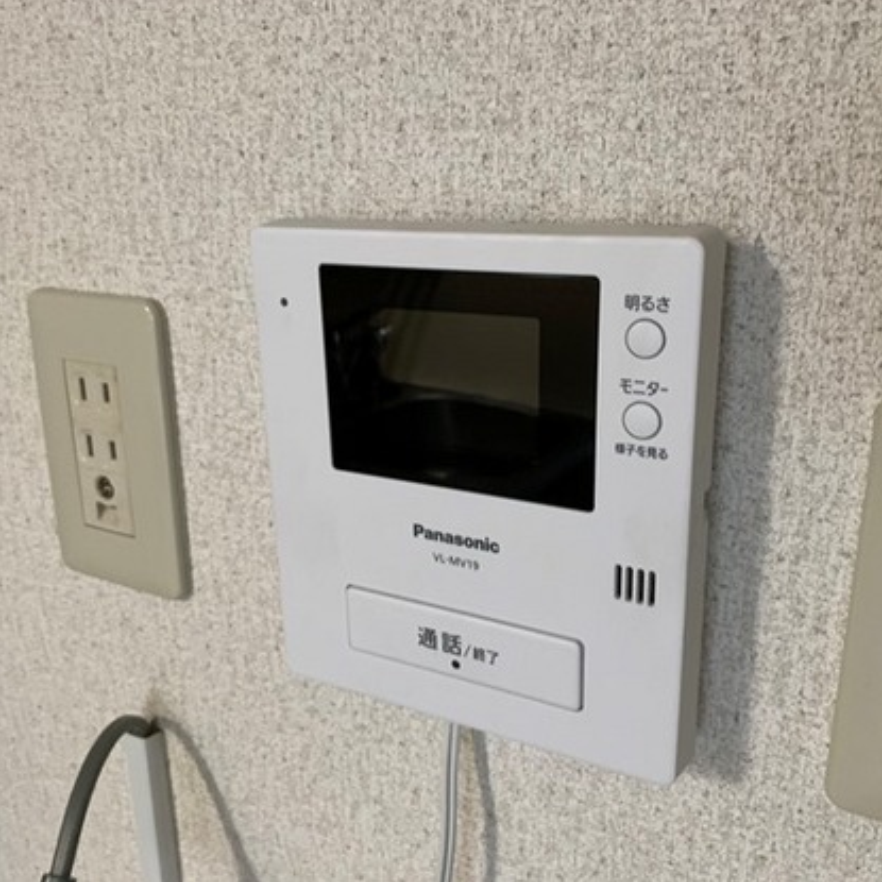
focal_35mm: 31
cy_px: 438
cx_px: 457
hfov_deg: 52.5
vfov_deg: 52.5
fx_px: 894
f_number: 1.8
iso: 320
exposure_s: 1/60
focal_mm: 4.25
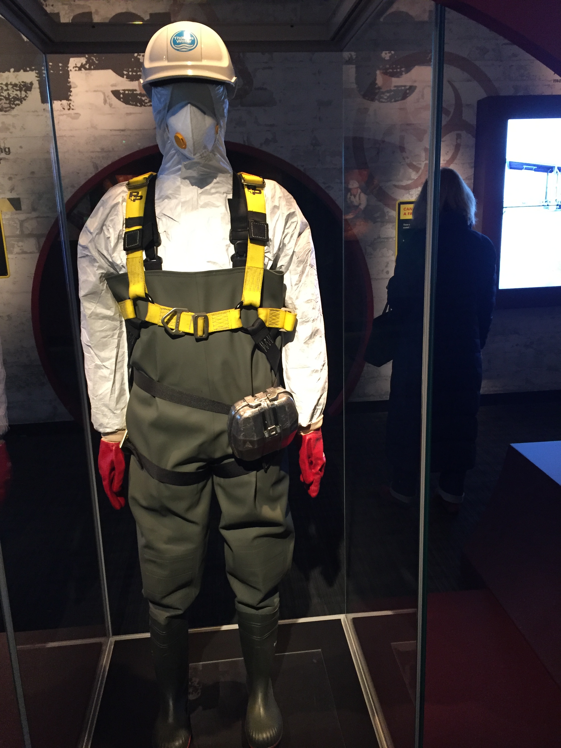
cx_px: 280
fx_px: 627
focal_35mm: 29
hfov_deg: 48.2
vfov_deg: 61.7
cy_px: 374
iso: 250
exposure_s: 1/33
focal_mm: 4.15
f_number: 2.2
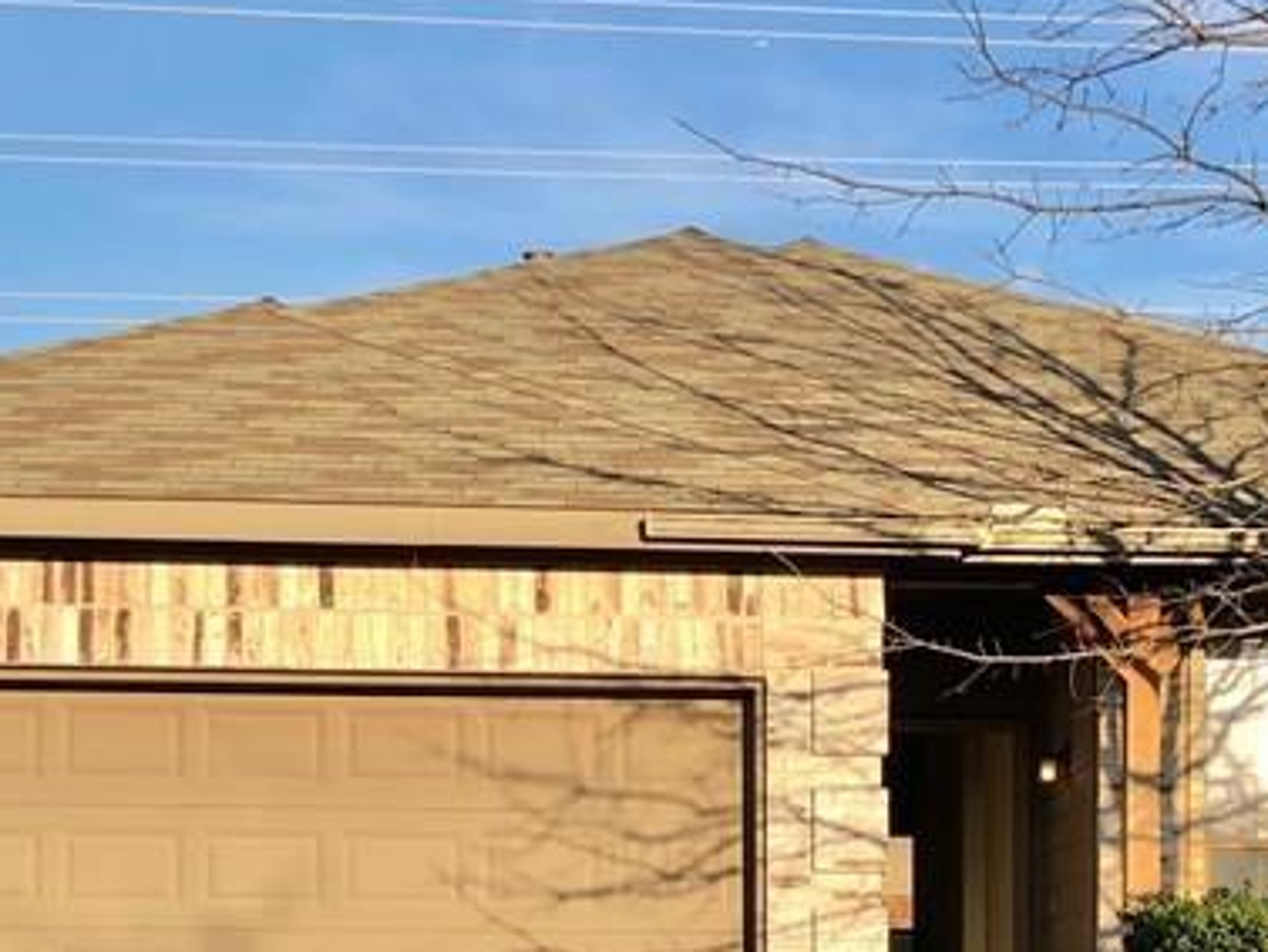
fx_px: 2785
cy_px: 992
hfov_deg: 25.5
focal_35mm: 76
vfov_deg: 18.8
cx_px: 881
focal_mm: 4
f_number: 1.8
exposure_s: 1/1230
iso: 20
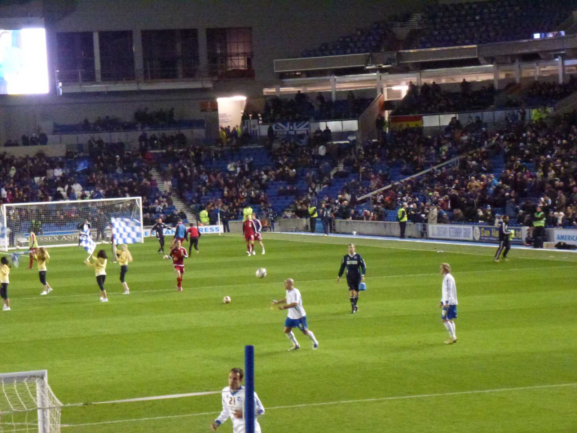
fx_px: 2184
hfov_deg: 15.1
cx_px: 288
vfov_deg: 11.3
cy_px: 216
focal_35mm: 131
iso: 1600
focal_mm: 23.4
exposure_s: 1/60
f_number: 5.2
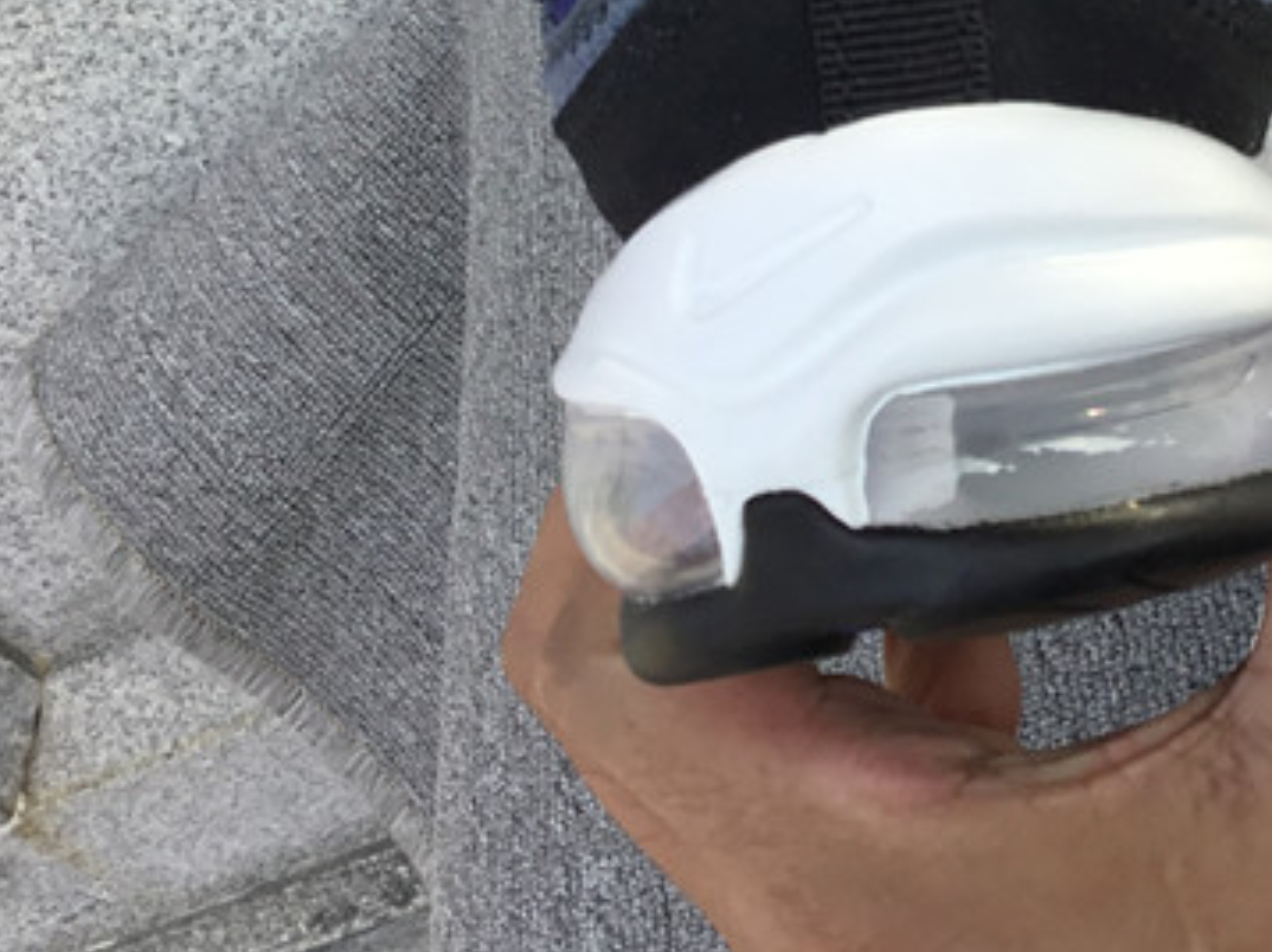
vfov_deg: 18.1
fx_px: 2864
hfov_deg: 24.5
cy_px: -115
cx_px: 1062
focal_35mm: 78
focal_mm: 3.3
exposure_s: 1/539
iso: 25
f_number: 2.4
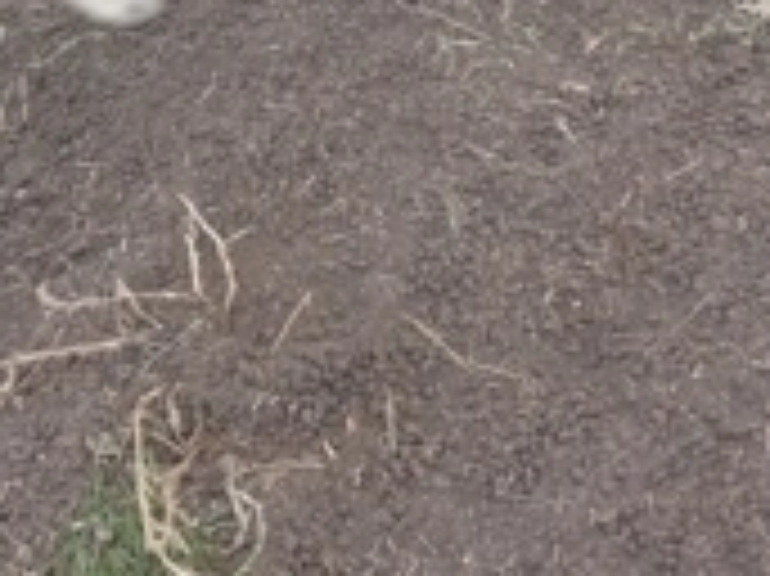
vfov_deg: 21.9
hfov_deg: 30.7
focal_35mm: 63
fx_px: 1400
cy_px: -76
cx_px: 360
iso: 230
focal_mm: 3.98
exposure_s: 1/50
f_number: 1.8
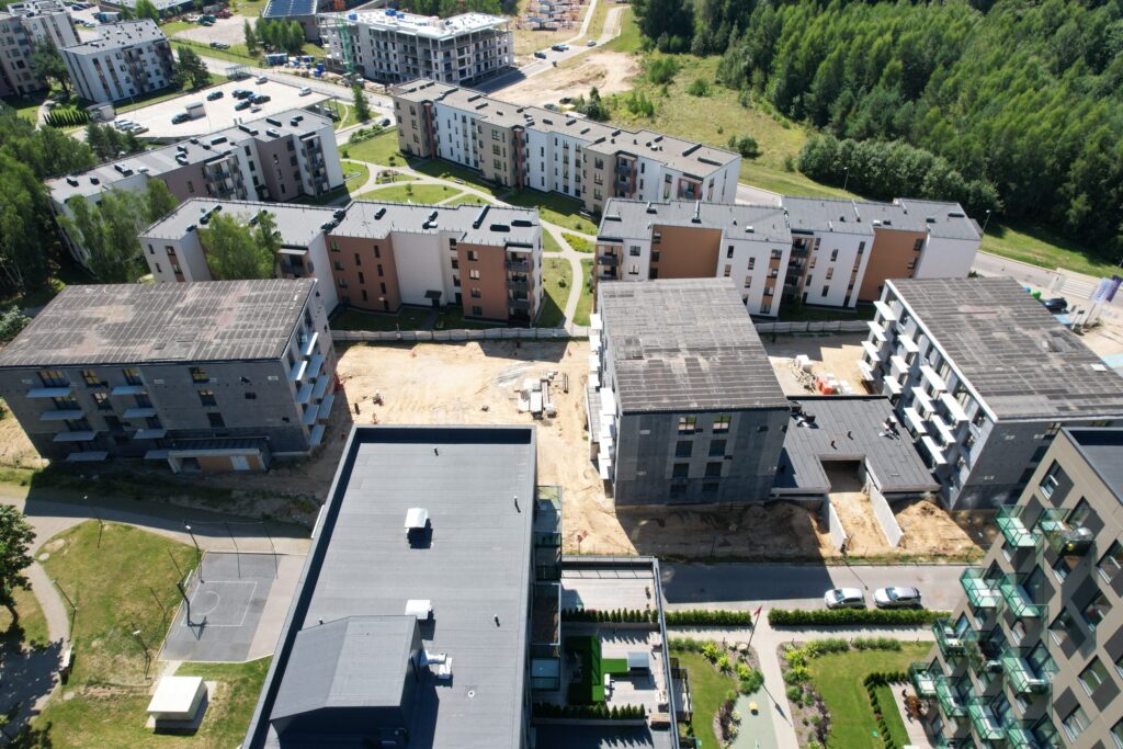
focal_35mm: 22
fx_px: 686
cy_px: 374
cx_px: 562
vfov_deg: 57.2
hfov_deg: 78.6
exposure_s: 1/1250
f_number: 2.8
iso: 120
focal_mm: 8.38
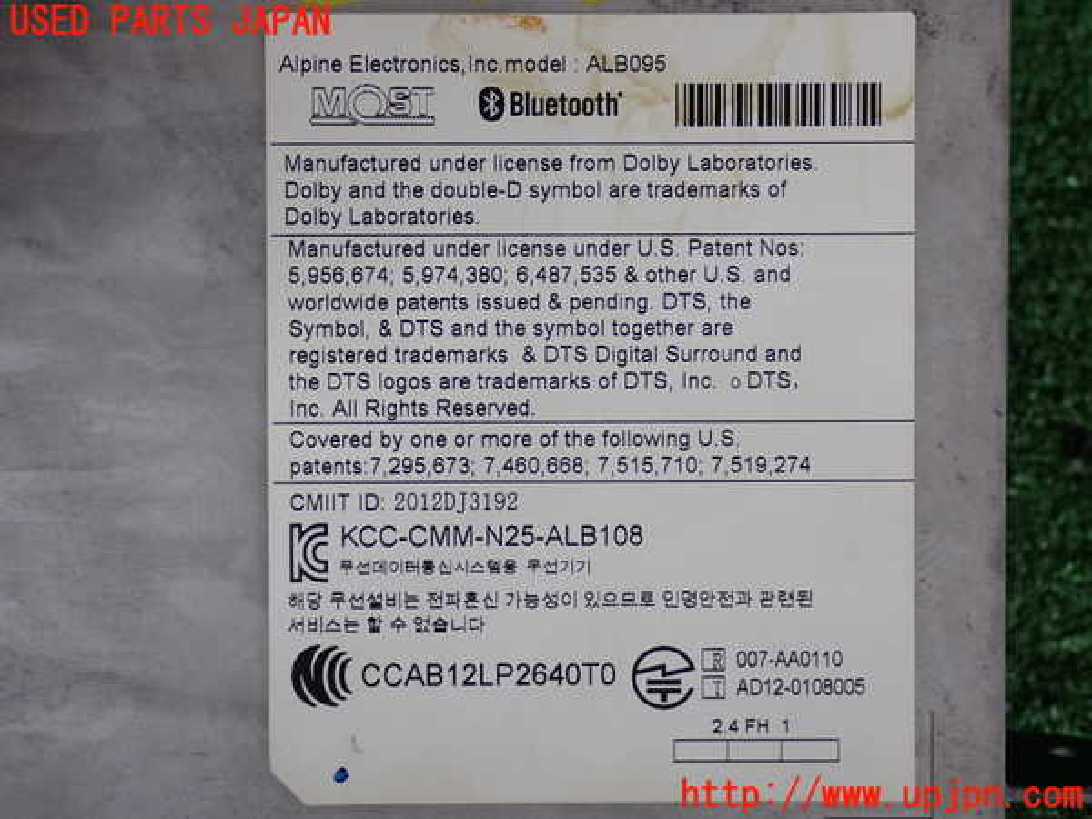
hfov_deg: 35.5
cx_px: 546
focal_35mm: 54
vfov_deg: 27.0
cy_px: 410
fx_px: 1703
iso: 100
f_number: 3.3
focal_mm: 9.65
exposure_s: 1/125
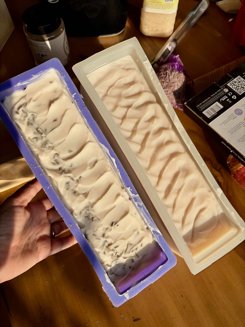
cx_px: 122
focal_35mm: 26
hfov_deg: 53.1
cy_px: 164
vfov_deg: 67.3
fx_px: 245
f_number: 1.6
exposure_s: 1/1799
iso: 50
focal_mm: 5.96
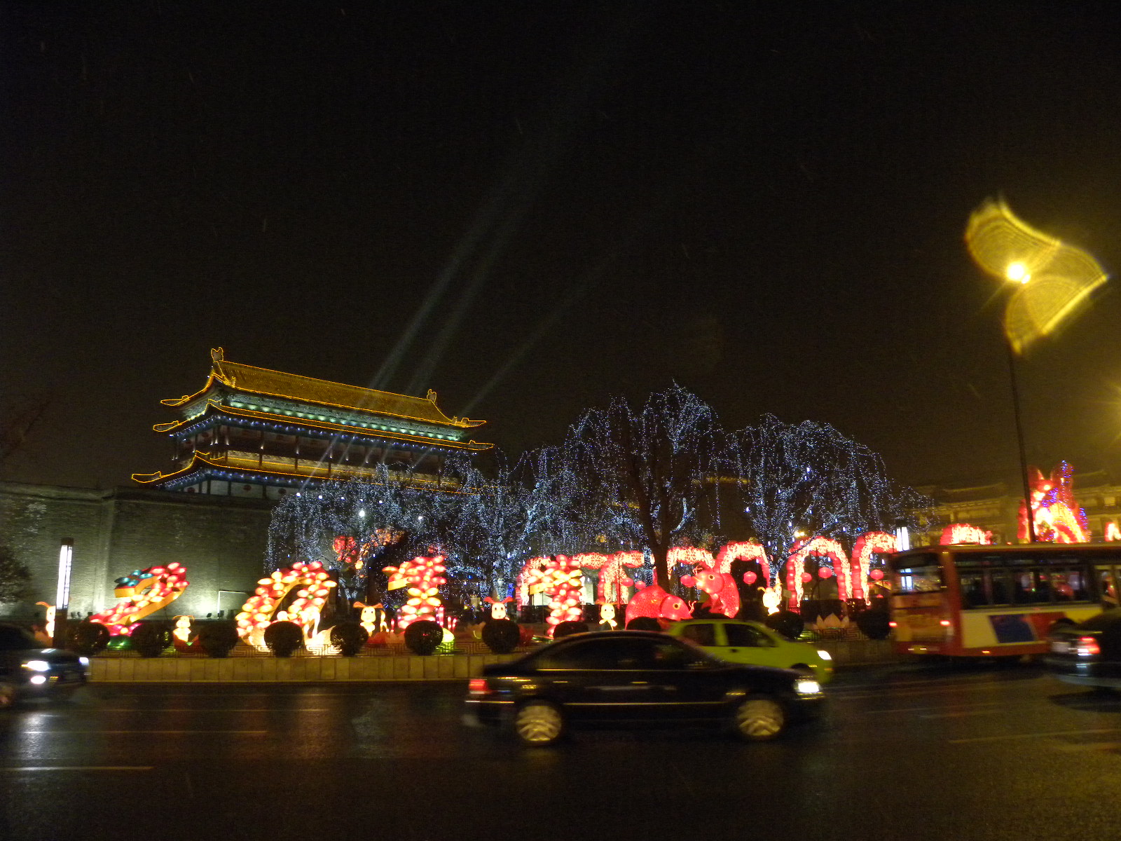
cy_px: 420
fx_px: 842
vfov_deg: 53.1
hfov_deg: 67.3
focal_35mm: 26
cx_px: 560
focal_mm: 4.6
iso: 400
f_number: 2.8
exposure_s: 1/34.4
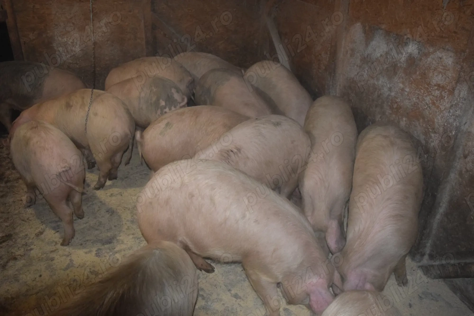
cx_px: 237
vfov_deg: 43.6
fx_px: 395
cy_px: 158
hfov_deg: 61.9
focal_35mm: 30
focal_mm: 20
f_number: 3.8
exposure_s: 1/60
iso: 3200
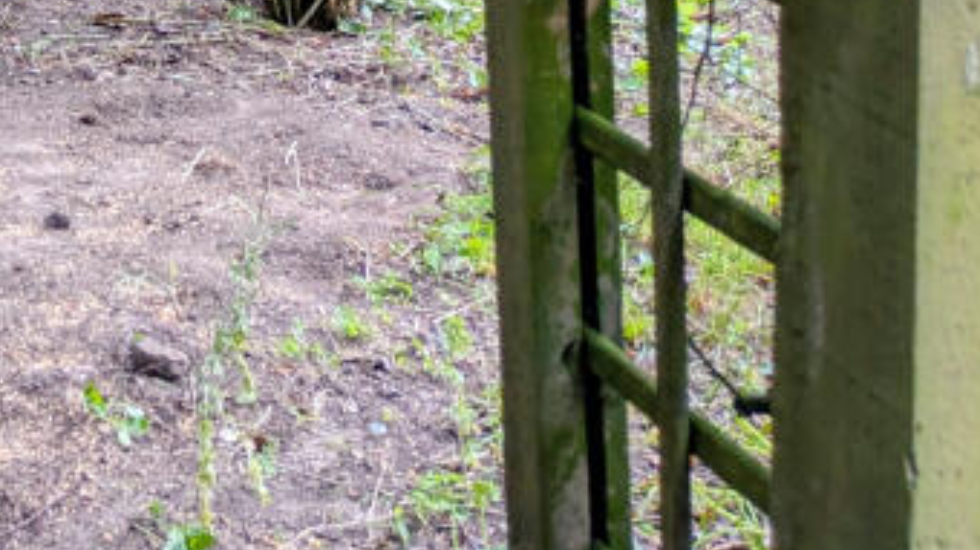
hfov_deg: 23.7
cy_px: -430
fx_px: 2130
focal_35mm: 82
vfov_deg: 13.3
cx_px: -187
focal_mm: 5.43
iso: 67
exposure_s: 1/50
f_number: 1.89
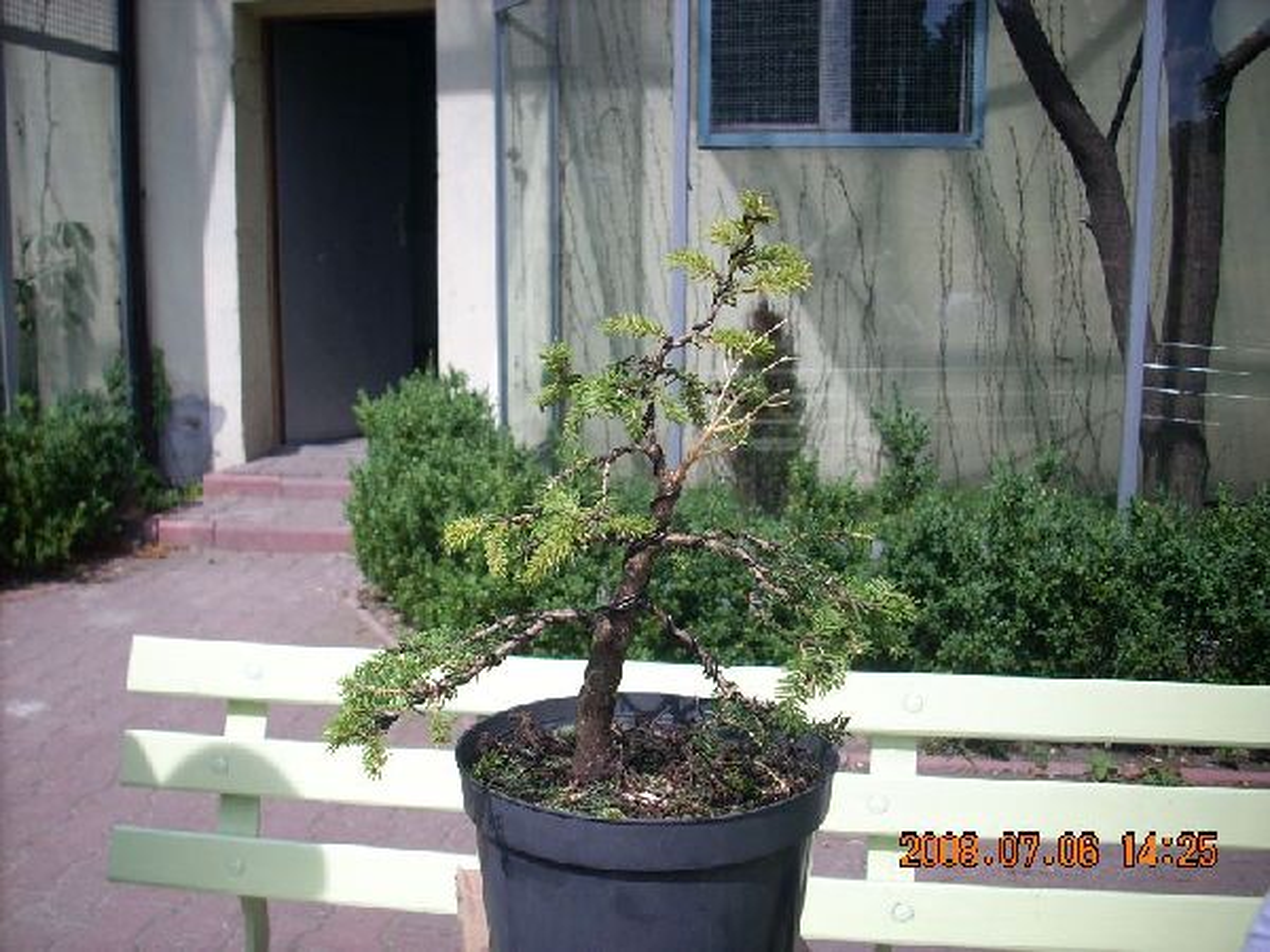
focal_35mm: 37
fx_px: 1357
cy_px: 476
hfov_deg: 50.1
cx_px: 635
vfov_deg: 38.7
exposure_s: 1/210
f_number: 5.6
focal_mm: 6.2
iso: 64
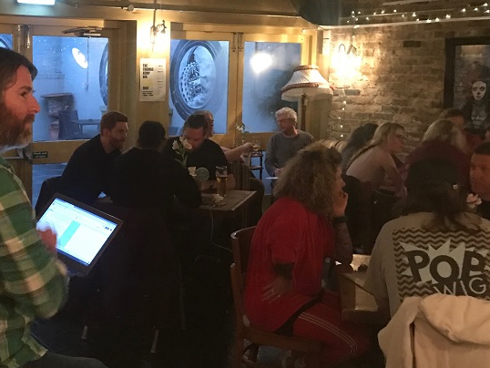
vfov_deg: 28.0
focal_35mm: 52
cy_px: 146
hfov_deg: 35.4
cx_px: 87
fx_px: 736
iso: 100
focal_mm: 3.99
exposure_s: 1/4
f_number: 1.8
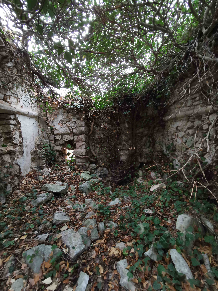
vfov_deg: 91.0
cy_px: 146
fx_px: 143
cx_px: 109
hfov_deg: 74.7
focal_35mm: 17
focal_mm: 2.26
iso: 400
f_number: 2.2
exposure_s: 1/23
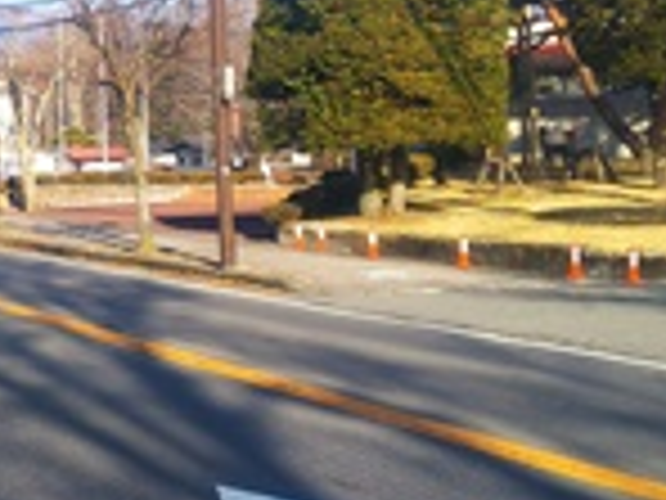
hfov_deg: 20.3
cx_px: -207
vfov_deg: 16.6
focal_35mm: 88
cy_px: 61
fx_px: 1693
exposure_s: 1/657
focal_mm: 4.2
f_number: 1.9
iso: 20
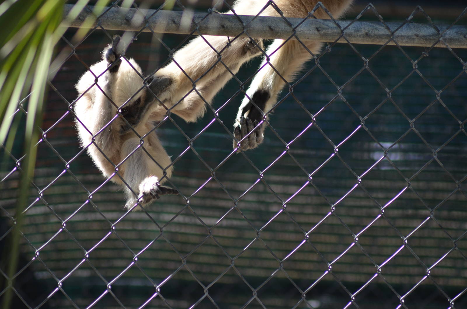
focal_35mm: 300
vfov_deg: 4.6
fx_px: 3884
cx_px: 234
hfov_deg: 6.9
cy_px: 154
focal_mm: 200
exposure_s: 1/1000
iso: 640
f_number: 4.8
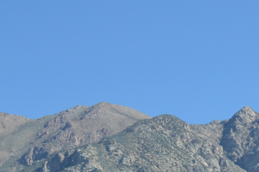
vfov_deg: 6.7
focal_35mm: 203
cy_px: 263
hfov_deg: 9.2
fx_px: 1459
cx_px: 594
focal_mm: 20
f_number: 7.1
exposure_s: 1/200
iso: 100
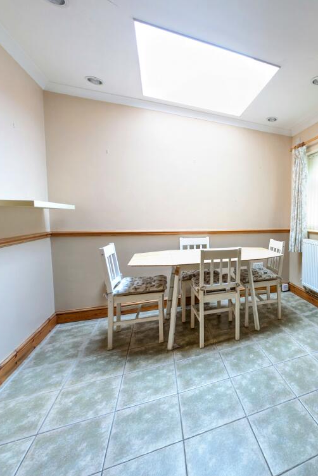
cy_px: 233
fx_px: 225
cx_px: 268
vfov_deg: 93.3
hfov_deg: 62.5
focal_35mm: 17
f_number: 1.95
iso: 169
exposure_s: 1/27.7
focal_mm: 2.23
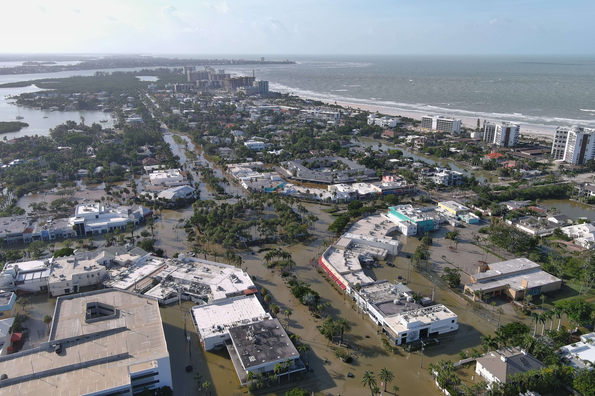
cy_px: 198
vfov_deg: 45.0
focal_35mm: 29
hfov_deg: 63.7
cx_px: 298
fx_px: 479
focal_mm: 10.11
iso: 100
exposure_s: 1/1250
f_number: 2.8
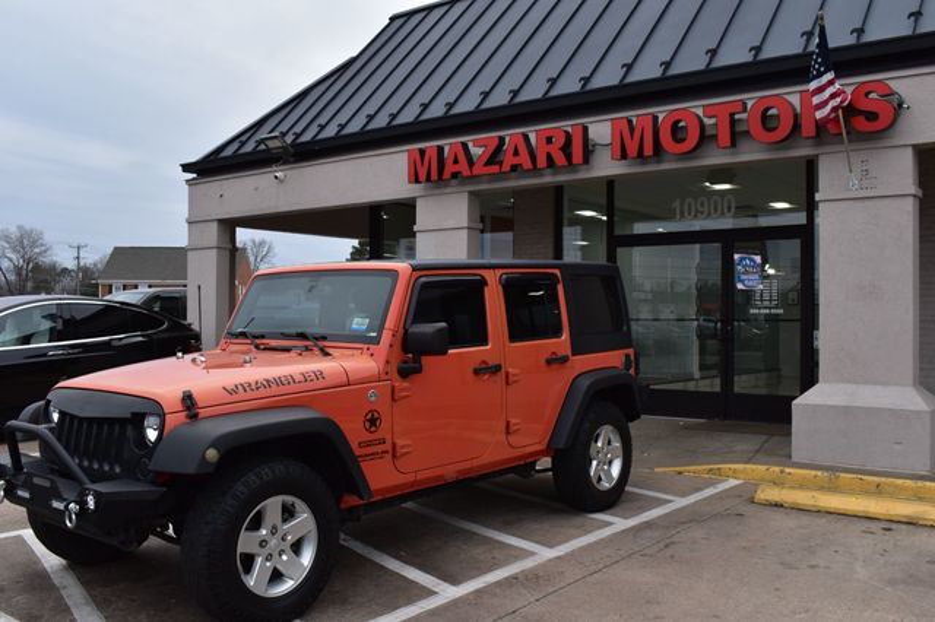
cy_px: 311
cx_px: 468
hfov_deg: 55.1
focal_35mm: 34
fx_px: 896
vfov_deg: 38.3
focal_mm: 23
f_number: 9
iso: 400
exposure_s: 1/160
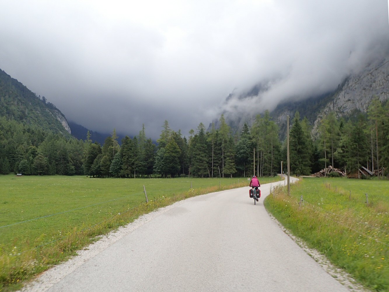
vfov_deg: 54.9
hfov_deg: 69.4
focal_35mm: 25
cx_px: 194
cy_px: 146
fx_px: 281
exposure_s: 1/125
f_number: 8
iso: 100
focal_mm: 4.5
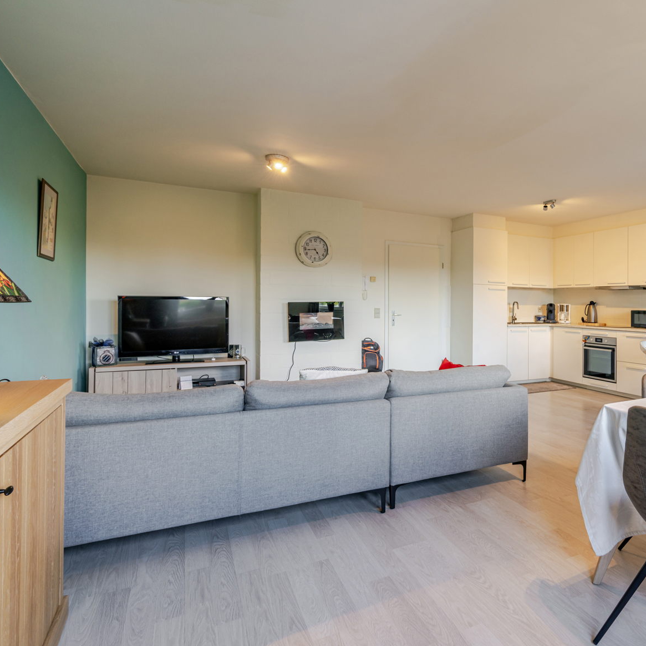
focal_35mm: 21
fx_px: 443
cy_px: 332
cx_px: 449
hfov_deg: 69.3
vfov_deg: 72.1
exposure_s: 1/20
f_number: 11
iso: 250
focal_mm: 16
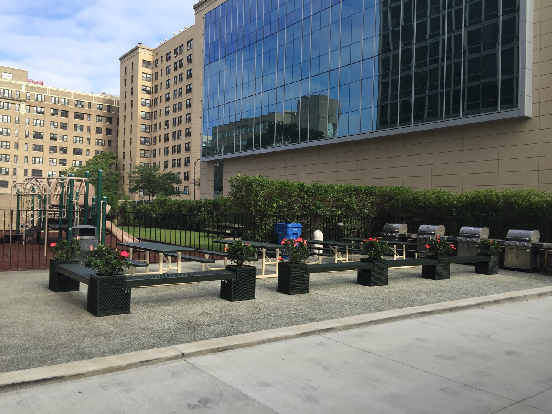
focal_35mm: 29
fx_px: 462
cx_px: 276
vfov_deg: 48.2
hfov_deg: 61.7
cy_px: 207
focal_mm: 4.15
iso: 32
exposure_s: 1/746
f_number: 2.2
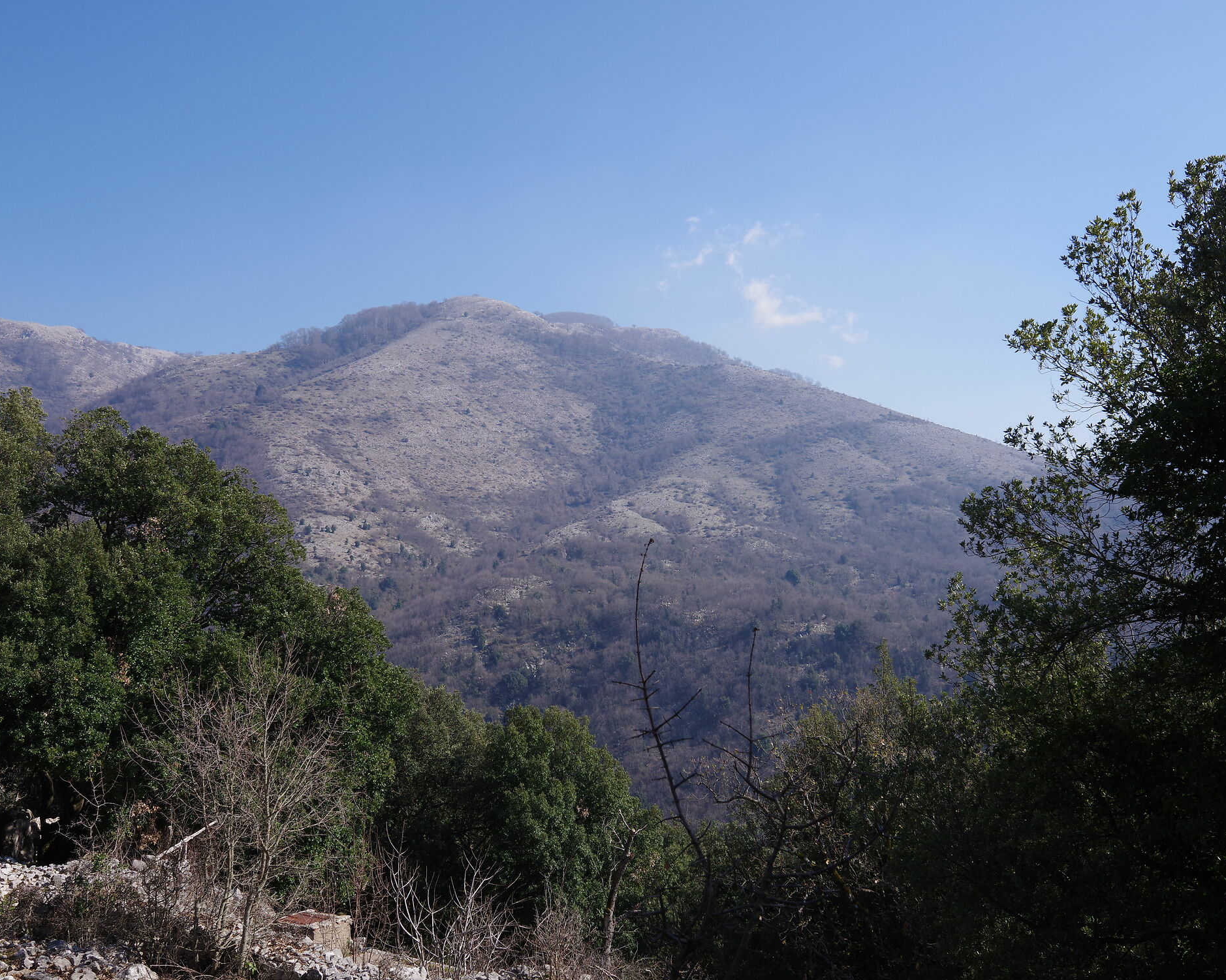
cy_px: 475
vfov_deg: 41.1
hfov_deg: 50.3
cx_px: 597
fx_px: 1306
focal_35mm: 36
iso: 200
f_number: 10
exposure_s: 1/200
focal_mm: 30
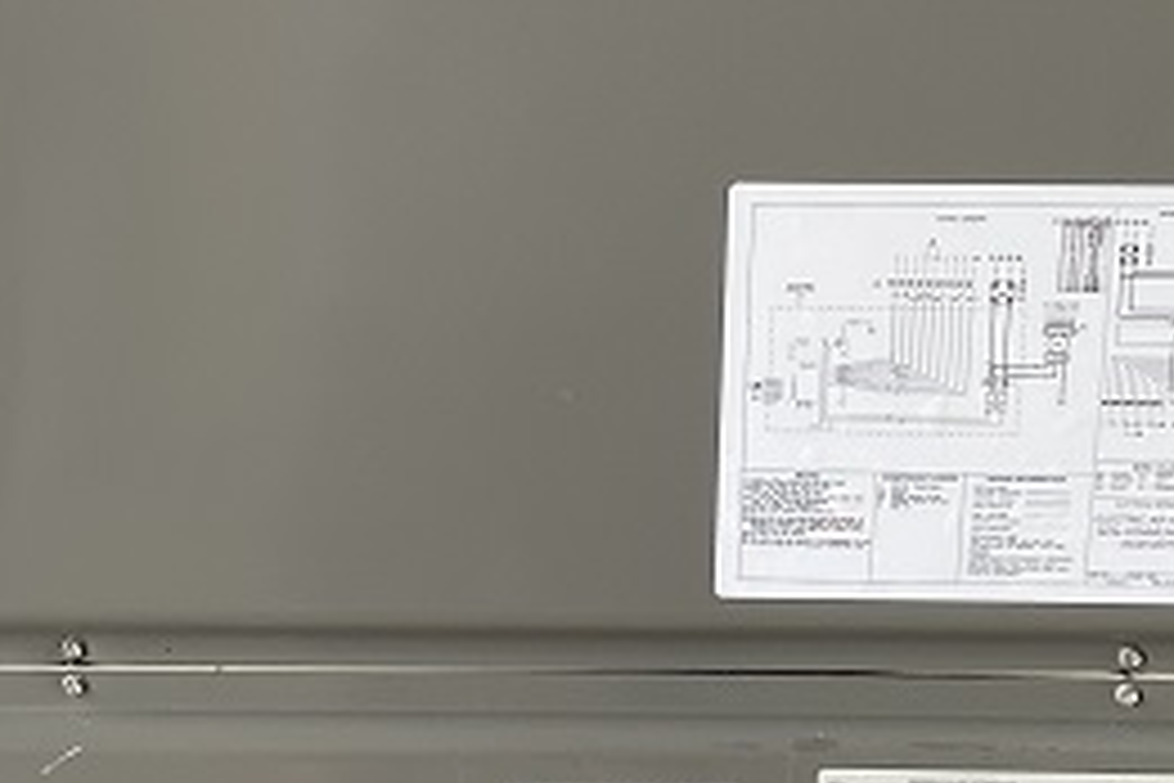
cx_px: 513
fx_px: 2707
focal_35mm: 83
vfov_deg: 16.4
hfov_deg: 24.5
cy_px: 522
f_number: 1.8
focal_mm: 4.25
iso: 80
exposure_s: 1/121
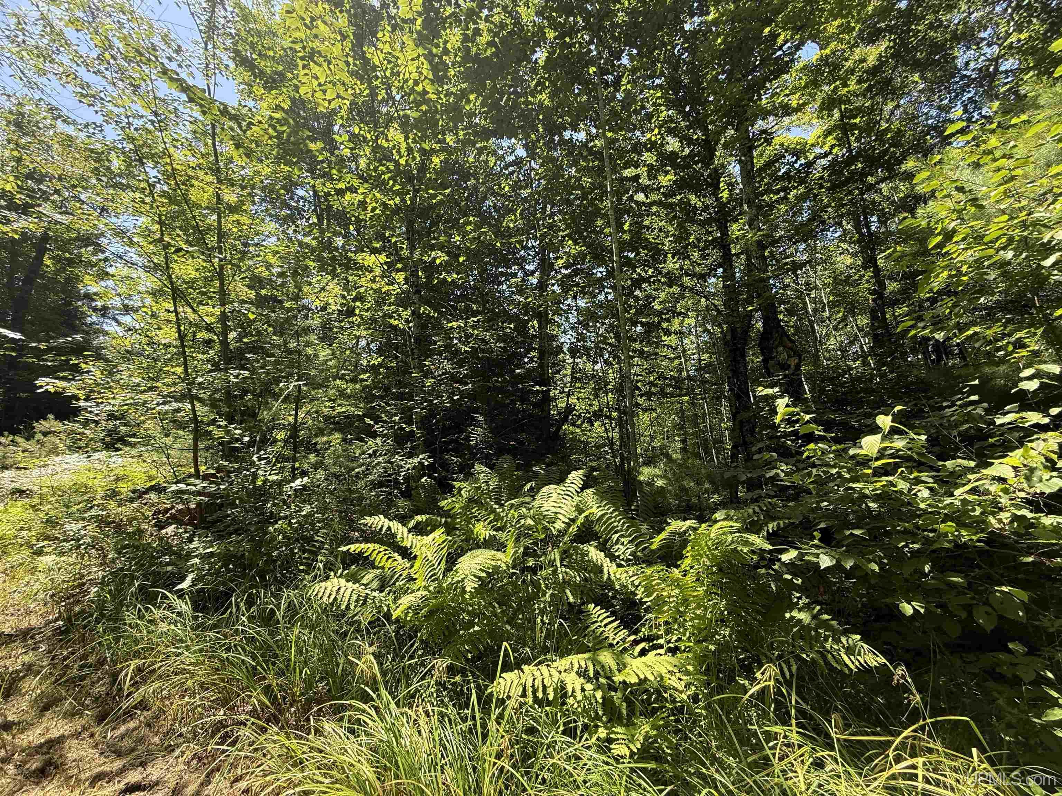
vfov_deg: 85.7
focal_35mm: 14
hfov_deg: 102.1
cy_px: 398
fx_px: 430
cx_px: 531
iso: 50
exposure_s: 1/300
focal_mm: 2.22
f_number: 2.2
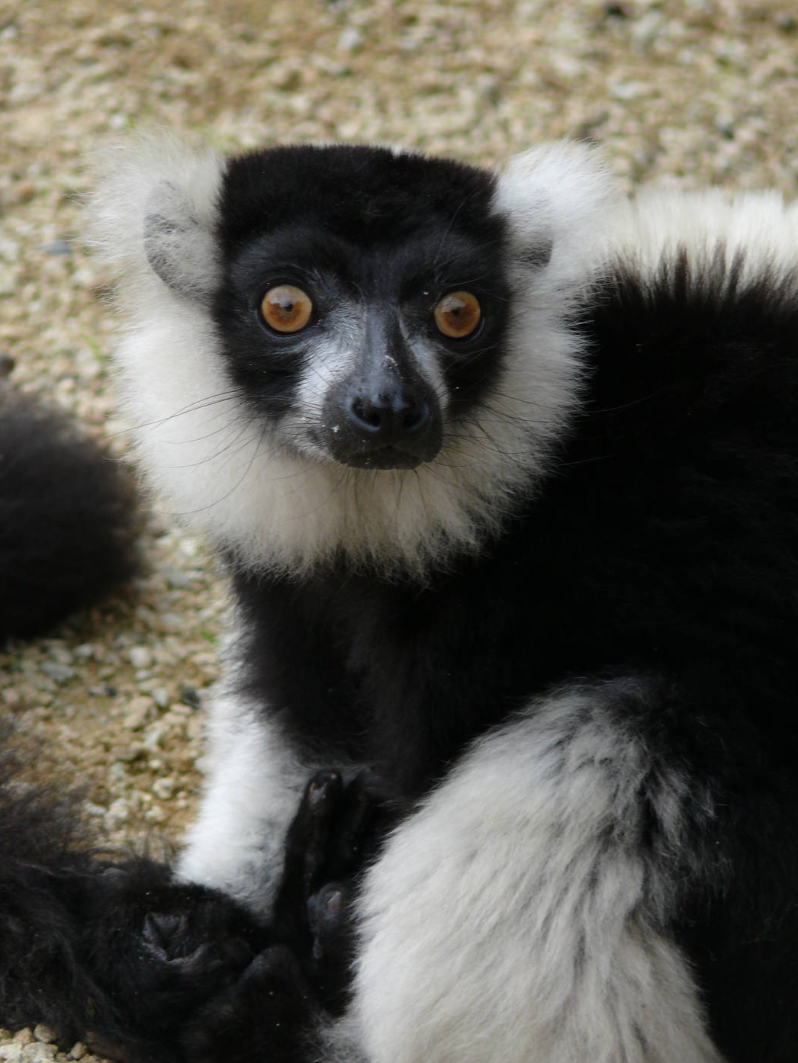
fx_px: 14811
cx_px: 407
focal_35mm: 482
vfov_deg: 4.1
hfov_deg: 3.1
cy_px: 496
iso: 100
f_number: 4.5
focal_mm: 88.8
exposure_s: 1/250
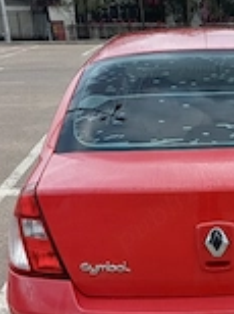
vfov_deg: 29.5
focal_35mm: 65
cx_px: 222
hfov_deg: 21.9
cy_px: 224
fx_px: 587
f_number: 1.8
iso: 50
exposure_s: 1/103
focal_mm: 4.65
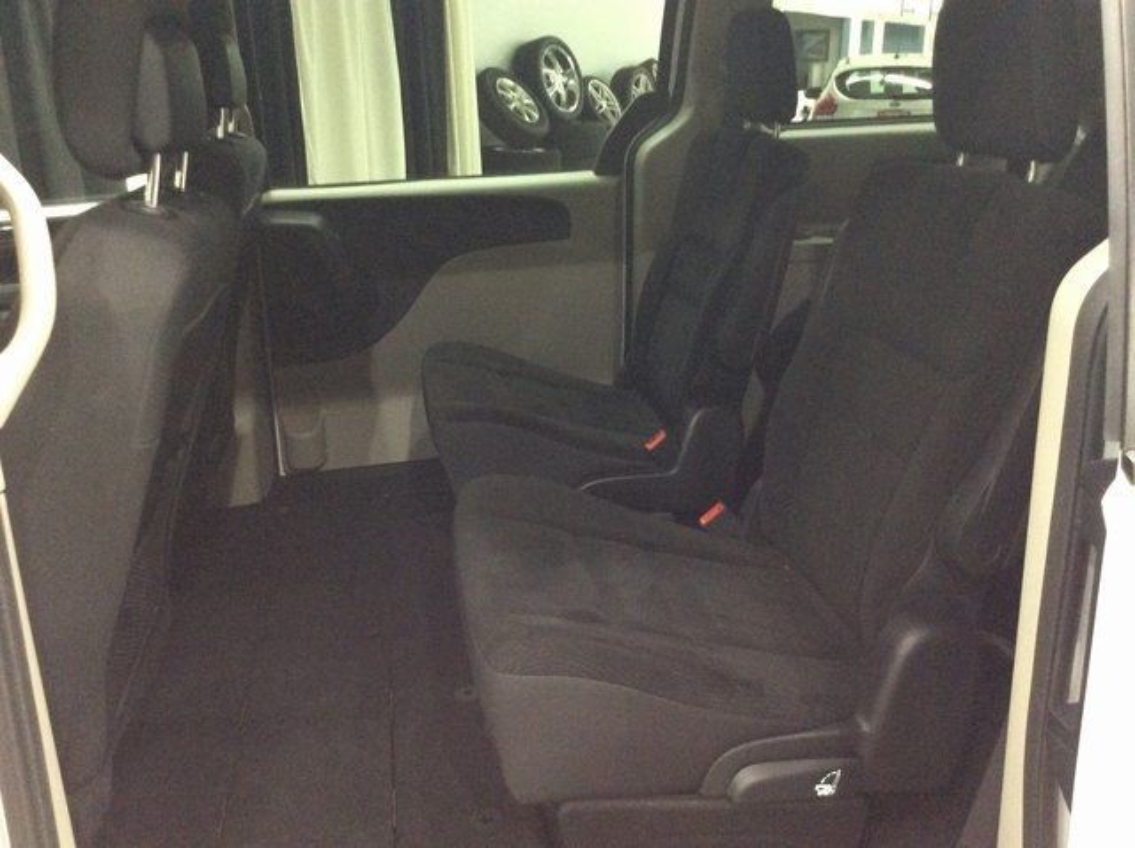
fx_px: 1048
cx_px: 568
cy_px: 424
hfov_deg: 56.9
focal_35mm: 32
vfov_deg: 44.1
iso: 320
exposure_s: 1/17
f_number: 2.4
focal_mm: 3.3
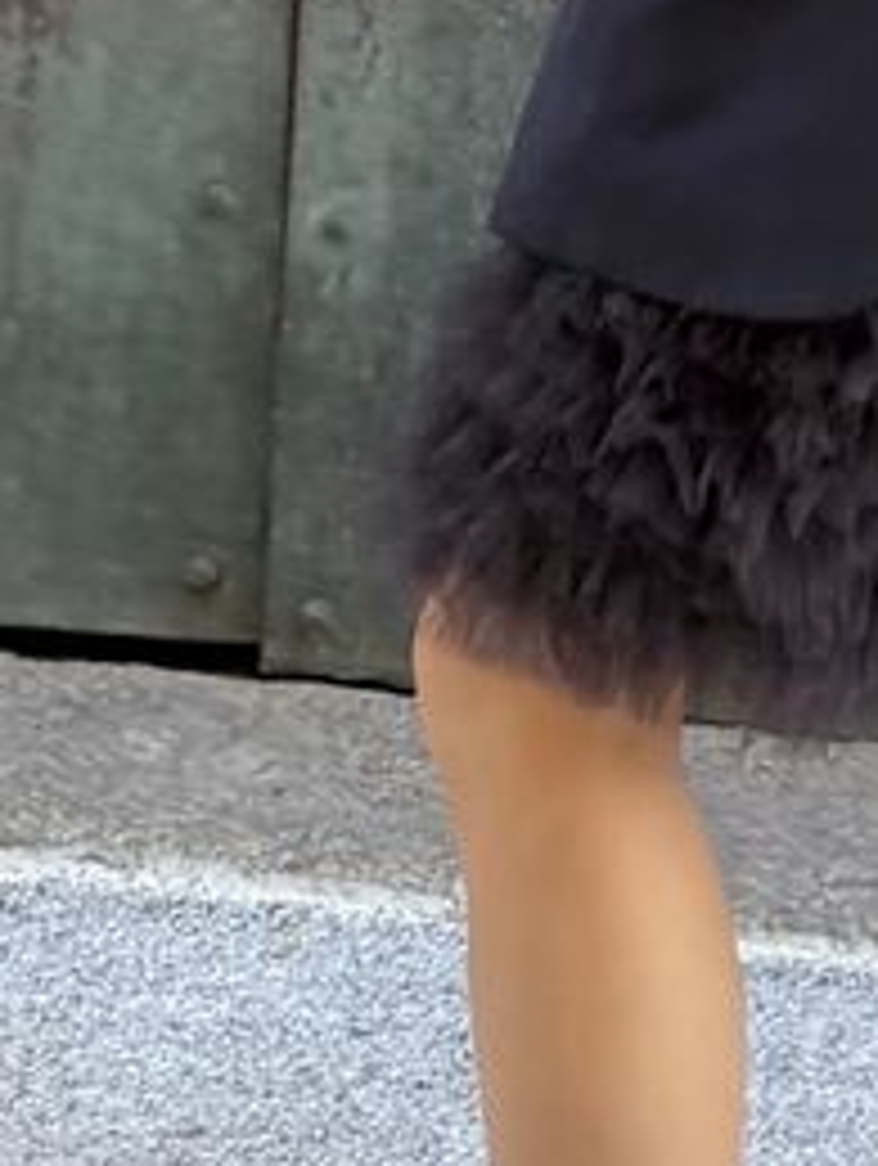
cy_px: -1472
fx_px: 4993
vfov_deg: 11.4
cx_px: 1693
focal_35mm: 148
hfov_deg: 9.5
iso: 80
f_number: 1.78
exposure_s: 1/100
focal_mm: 6.76
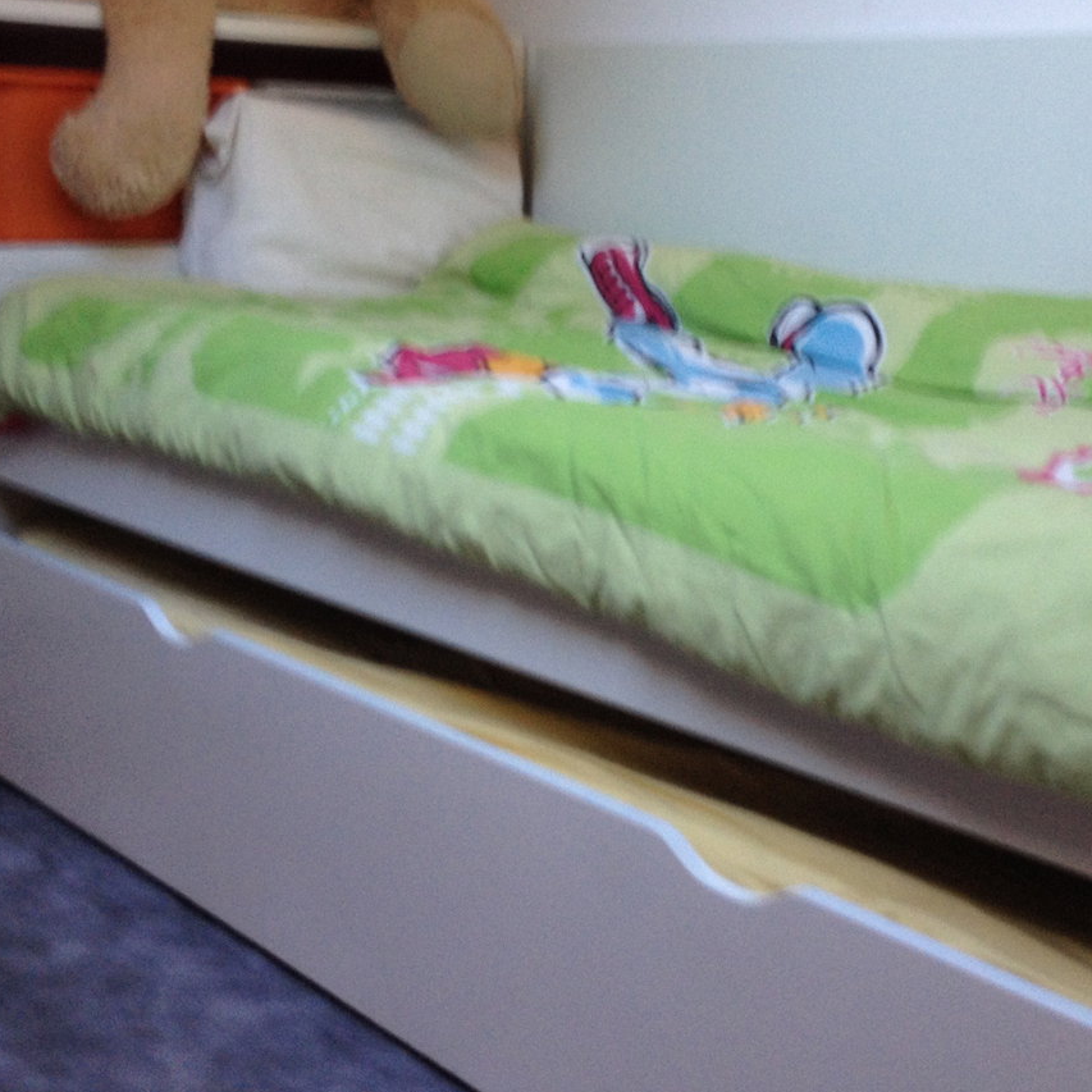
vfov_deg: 29.5
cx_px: 622
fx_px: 2070
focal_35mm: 58
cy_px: 425
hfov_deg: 29.5
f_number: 2.4
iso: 80
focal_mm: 4.28
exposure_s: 1/20
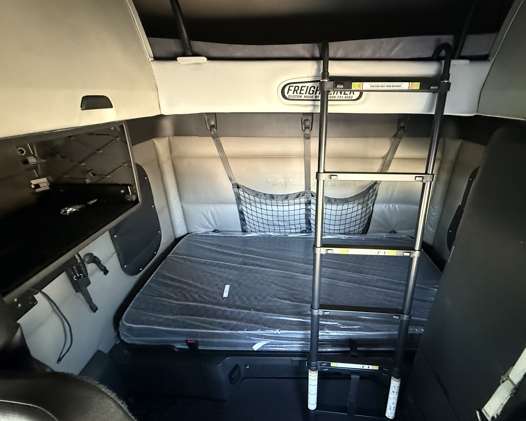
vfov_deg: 80.4
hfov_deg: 92.6
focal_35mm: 16
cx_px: 296
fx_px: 249
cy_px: 212
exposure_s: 1/60
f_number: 2.2
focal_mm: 2.22
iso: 1000
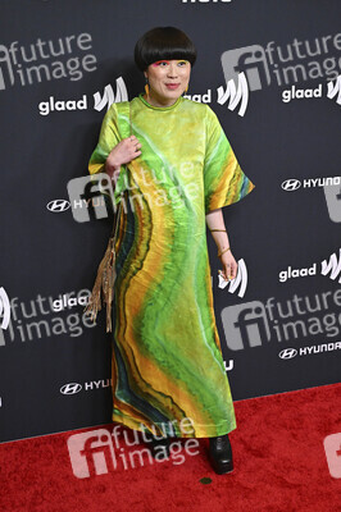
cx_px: 170
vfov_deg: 40.4
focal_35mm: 49
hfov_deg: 27.5
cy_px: 256
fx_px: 697
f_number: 5.6
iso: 4000
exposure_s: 1/250
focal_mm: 49
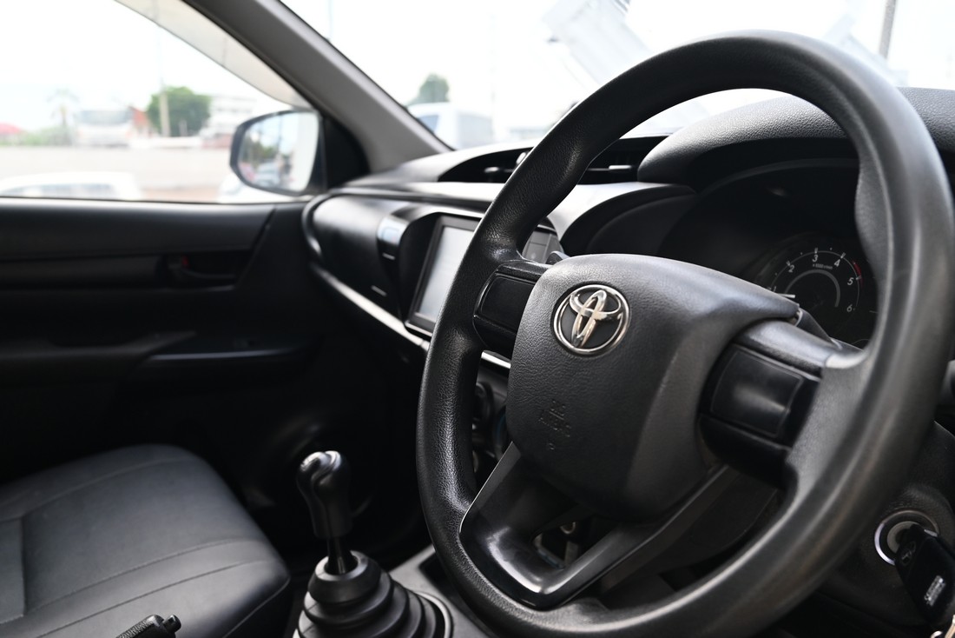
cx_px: 478
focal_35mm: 32
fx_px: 849
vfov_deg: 41.1
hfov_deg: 58.7
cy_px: 319
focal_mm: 32
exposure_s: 1/60
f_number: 4.8
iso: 560
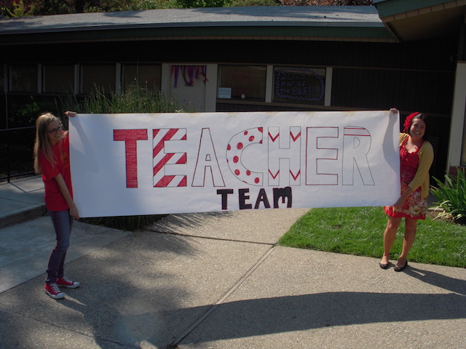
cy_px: 174
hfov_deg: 49.0
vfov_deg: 37.7
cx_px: 233
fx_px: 512
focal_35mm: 38
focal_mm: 6.3
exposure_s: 1/250
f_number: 6.6
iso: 100
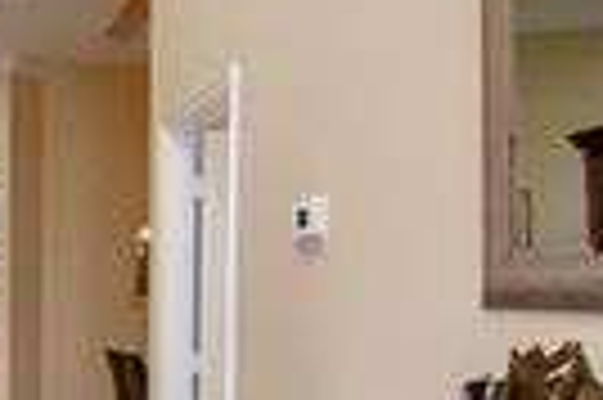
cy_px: 330
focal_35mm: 56
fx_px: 937
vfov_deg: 23.7
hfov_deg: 30.9
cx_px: -94
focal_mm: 10
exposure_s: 1/200
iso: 800
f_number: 4.5
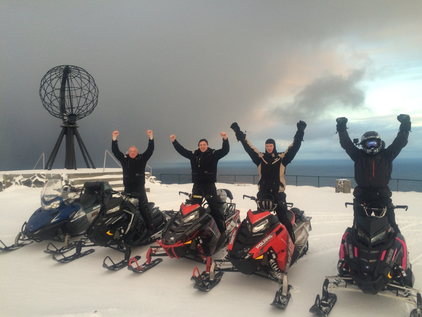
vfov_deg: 48.2
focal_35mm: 29
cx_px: 211
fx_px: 354
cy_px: 158
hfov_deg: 61.7
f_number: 2.2
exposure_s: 1/120
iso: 50
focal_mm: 4.15
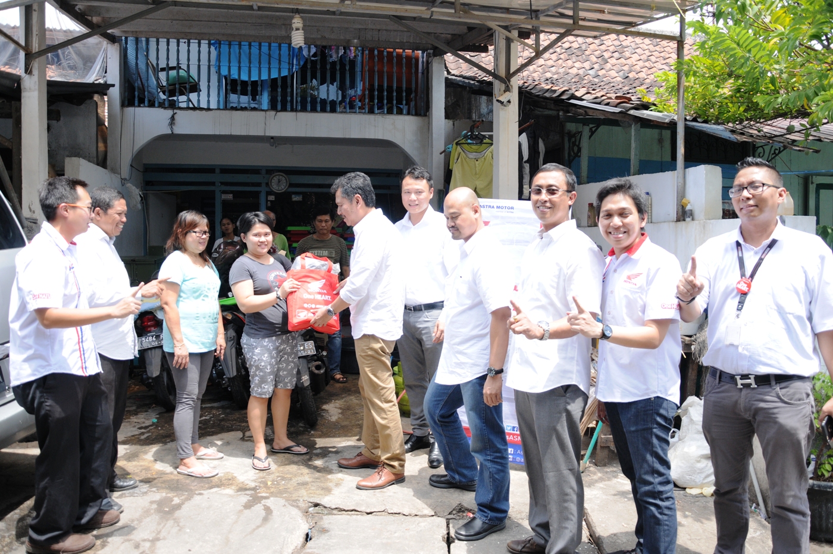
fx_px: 624
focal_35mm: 27
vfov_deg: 47.8
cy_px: 277
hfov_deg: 67.4
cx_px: 416
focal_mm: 18
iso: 400
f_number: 3.5
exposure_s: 1/500
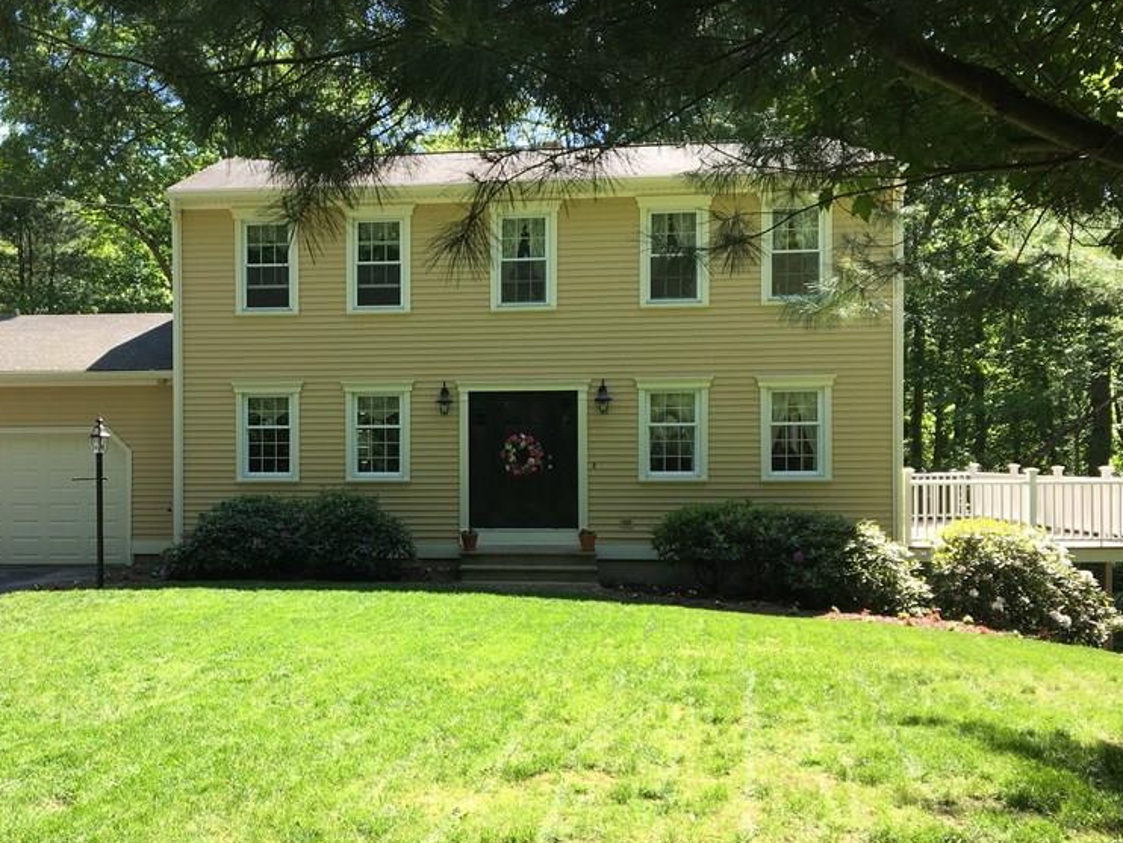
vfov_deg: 35.9
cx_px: 353
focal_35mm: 40
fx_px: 1298
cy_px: 463
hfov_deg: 45.9
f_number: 2.2
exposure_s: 1/345
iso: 25
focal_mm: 4.15
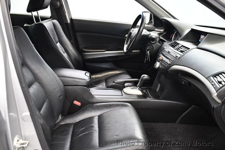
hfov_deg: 53.1
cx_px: 112
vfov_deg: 36.9
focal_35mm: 36
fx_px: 225
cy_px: 75
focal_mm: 18
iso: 3200
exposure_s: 1/80
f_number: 3.5
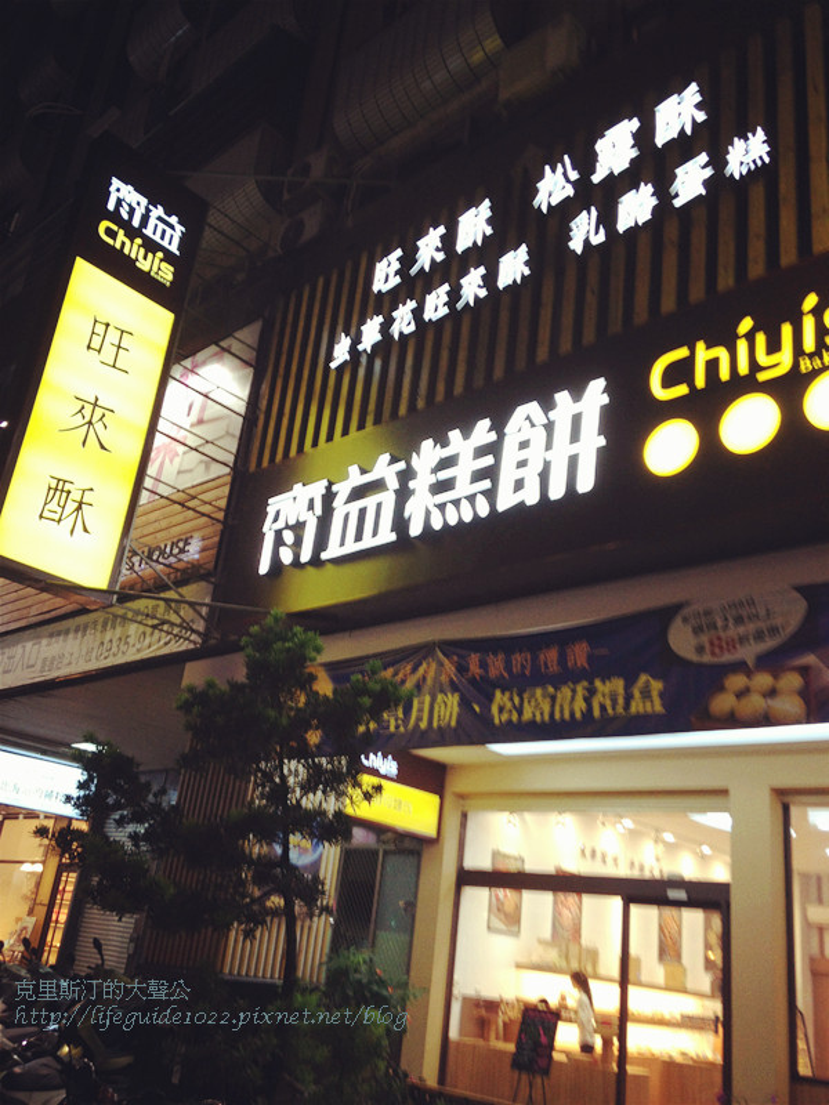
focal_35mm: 33
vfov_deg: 55.4
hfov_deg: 42.9
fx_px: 1054
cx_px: 414
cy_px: 552
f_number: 2.4
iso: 100
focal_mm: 4.13
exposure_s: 1/20
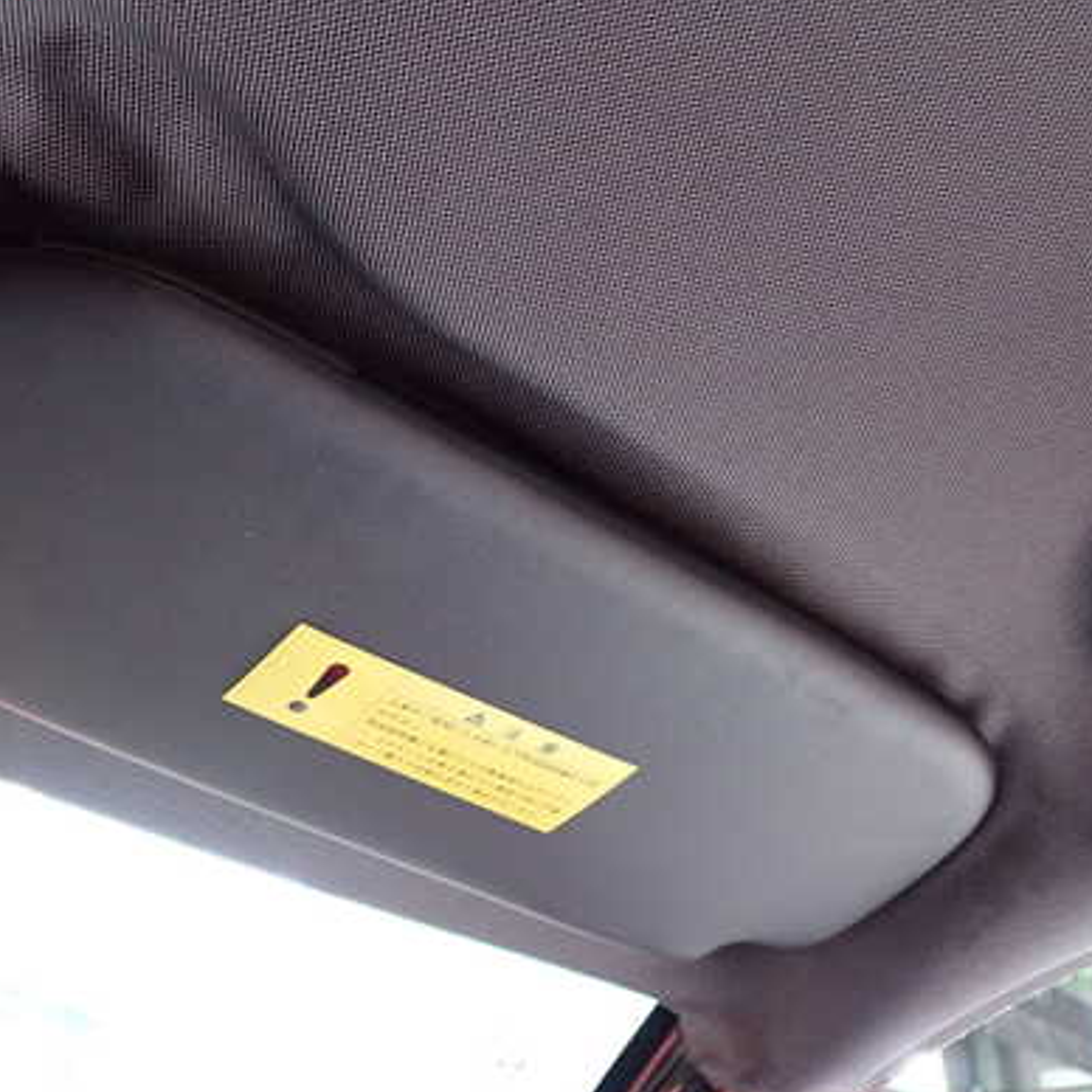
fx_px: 1463
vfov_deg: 40.9
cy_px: 566
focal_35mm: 41
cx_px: 346
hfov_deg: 40.3
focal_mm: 5.4
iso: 500
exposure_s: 1/30
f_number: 2.3
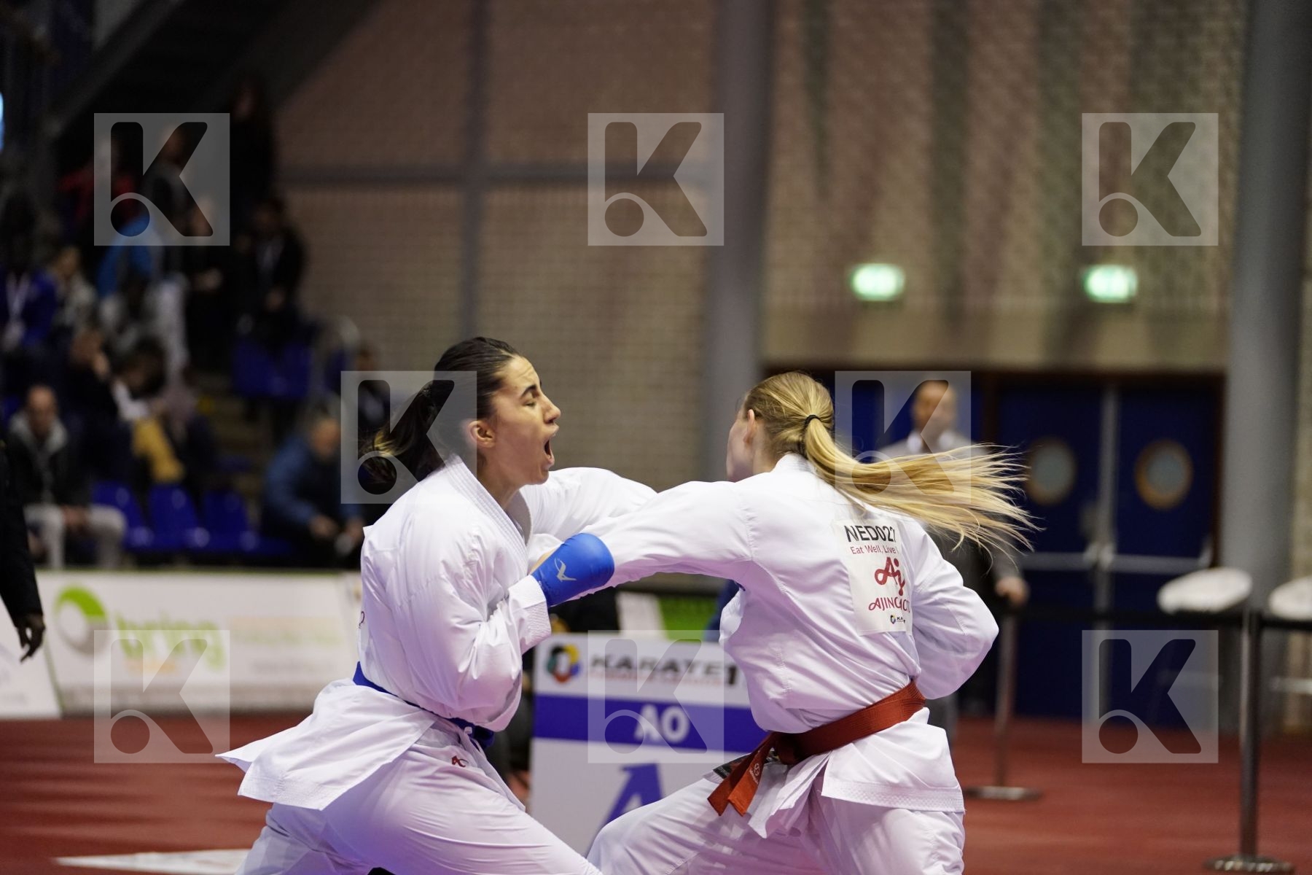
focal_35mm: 143
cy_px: 438
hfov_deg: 14.3
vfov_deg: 9.6
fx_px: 5211
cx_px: 656
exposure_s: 1/1000
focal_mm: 143
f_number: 2.8
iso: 4000
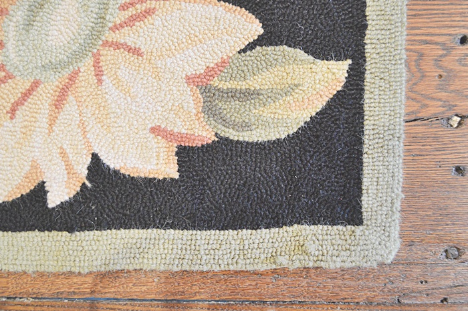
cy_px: 156
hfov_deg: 49.6
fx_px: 506
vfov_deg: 34.1
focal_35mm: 39
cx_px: 234
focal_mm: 26
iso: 1800
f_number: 4.2
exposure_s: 1/15
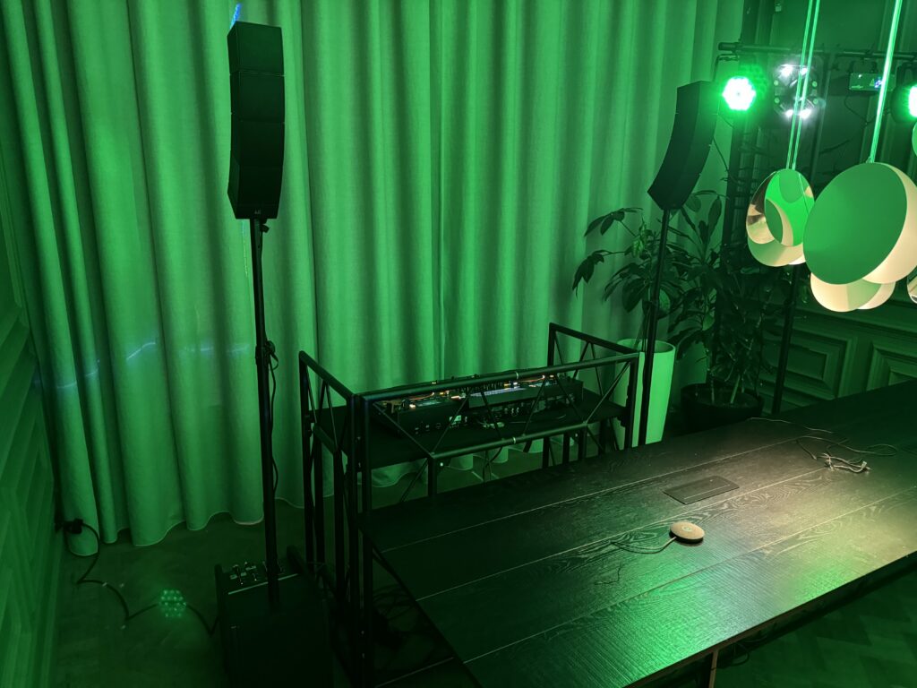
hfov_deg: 71.6
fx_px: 636
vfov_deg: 56.8
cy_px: 344
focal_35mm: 24
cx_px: 458
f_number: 1.78
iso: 1250
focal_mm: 6.76
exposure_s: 1/30
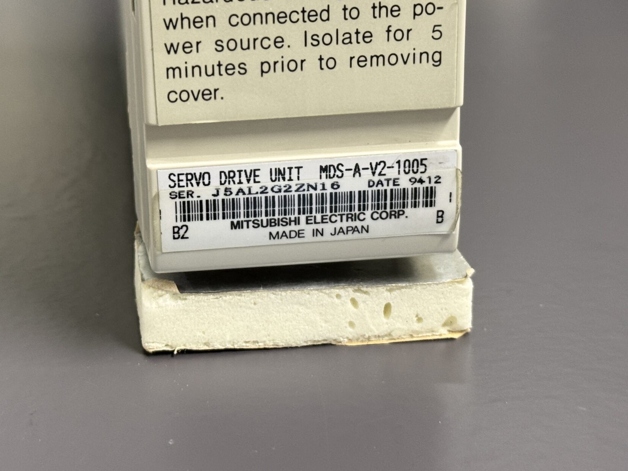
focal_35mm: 74
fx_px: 1342
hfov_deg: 26.2
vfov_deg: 19.8
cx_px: 231
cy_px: 169
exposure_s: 1/33
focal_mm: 6.76
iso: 200
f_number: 1.78
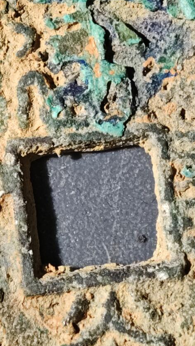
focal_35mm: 222
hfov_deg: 5.5
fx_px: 2040
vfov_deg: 9.7
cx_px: 94
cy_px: 198
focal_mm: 9
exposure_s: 1/100
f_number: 2
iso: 320
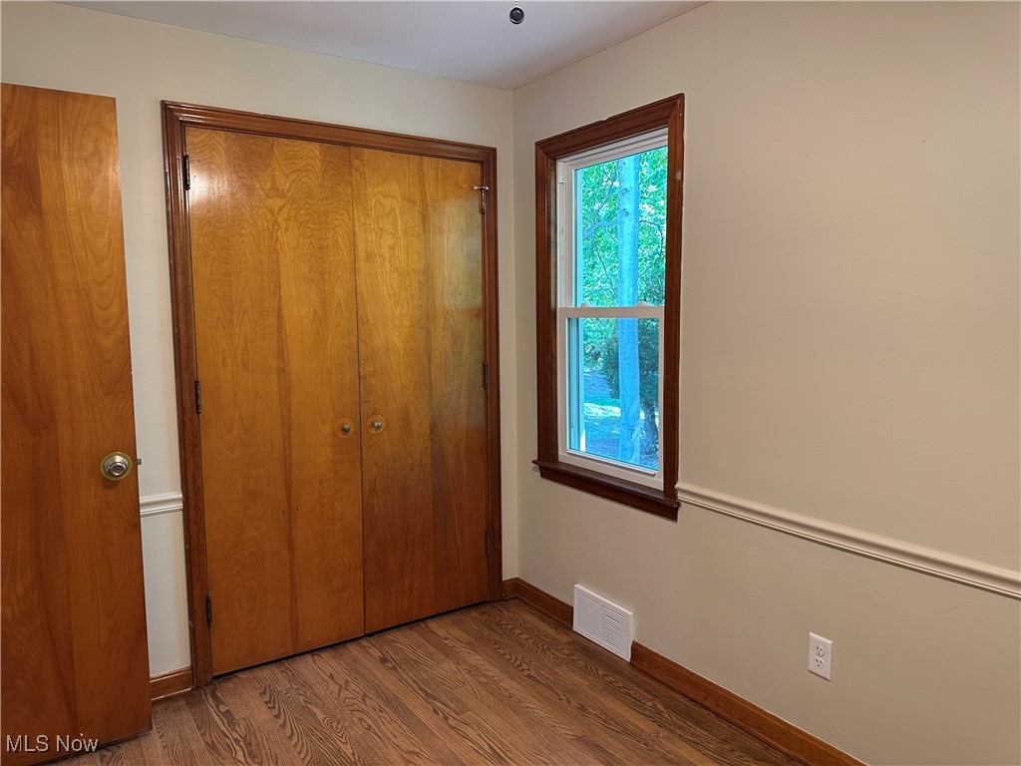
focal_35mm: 24
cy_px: 383
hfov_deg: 71.6
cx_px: 510
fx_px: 708
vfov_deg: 56.8
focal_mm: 6.86
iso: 160
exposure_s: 1/60
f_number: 1.78
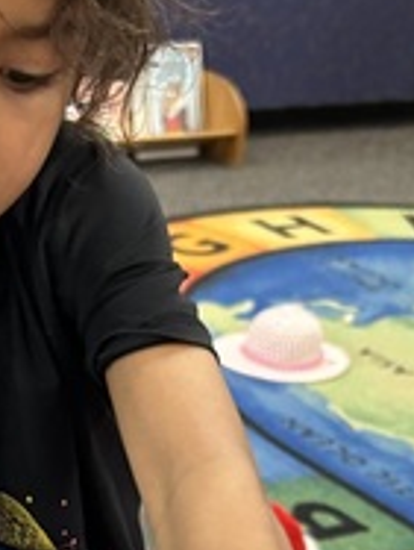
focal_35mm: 111
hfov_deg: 13.3
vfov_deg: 16.7
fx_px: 1764
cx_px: 56
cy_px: 712
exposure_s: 1/60
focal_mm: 5.7
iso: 125
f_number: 1.5
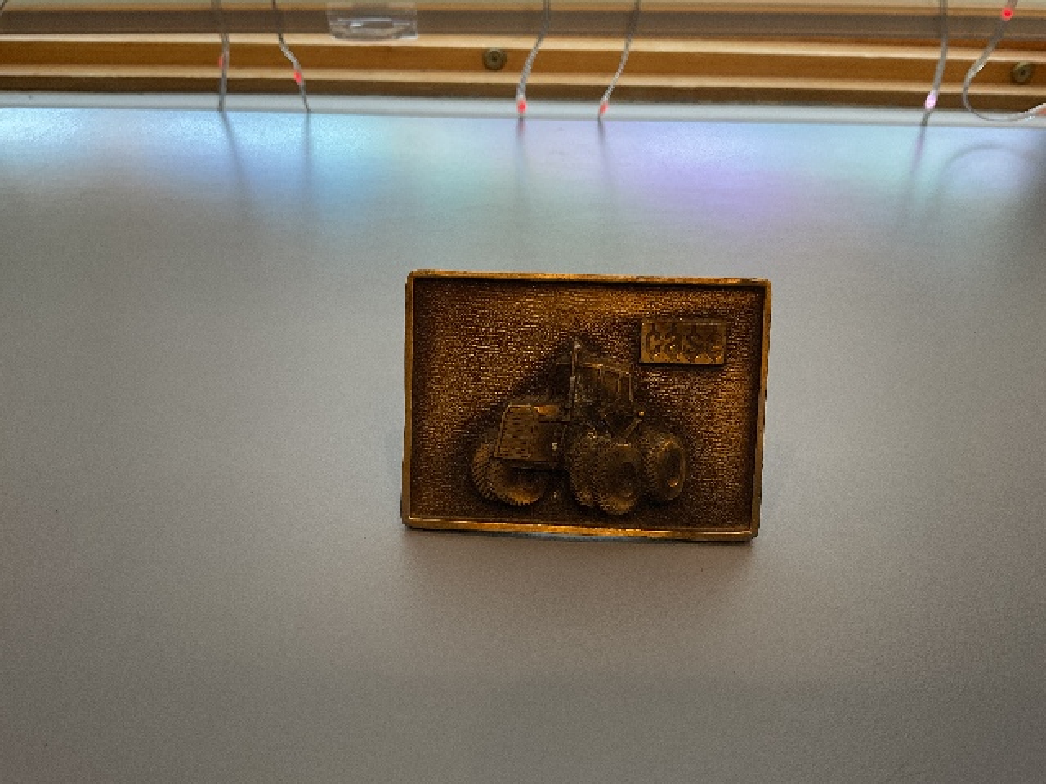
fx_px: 876
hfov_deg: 61.7
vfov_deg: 48.2
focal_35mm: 29
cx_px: 523
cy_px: 392
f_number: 1.8
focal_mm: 3
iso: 80
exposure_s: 1/60
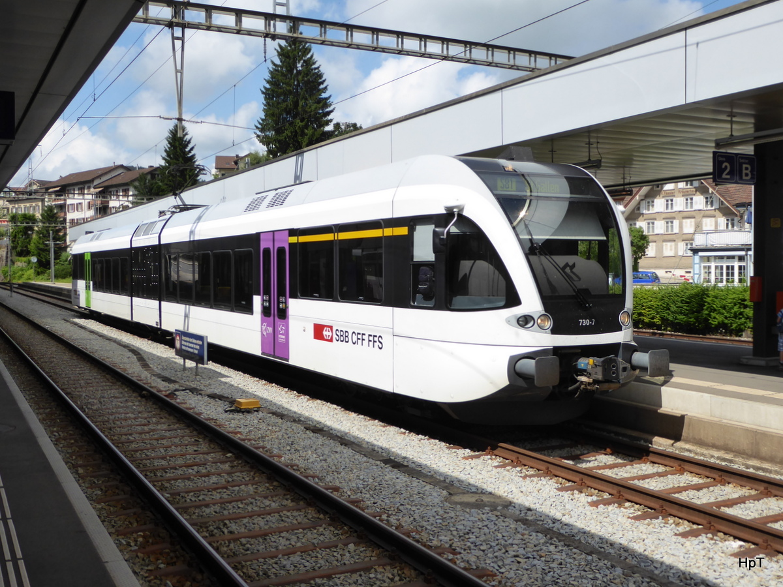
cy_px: 294
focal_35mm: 39
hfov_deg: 47.9
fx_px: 882
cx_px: 392
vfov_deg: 36.8
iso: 125
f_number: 3.7
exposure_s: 1/800
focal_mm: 6.7
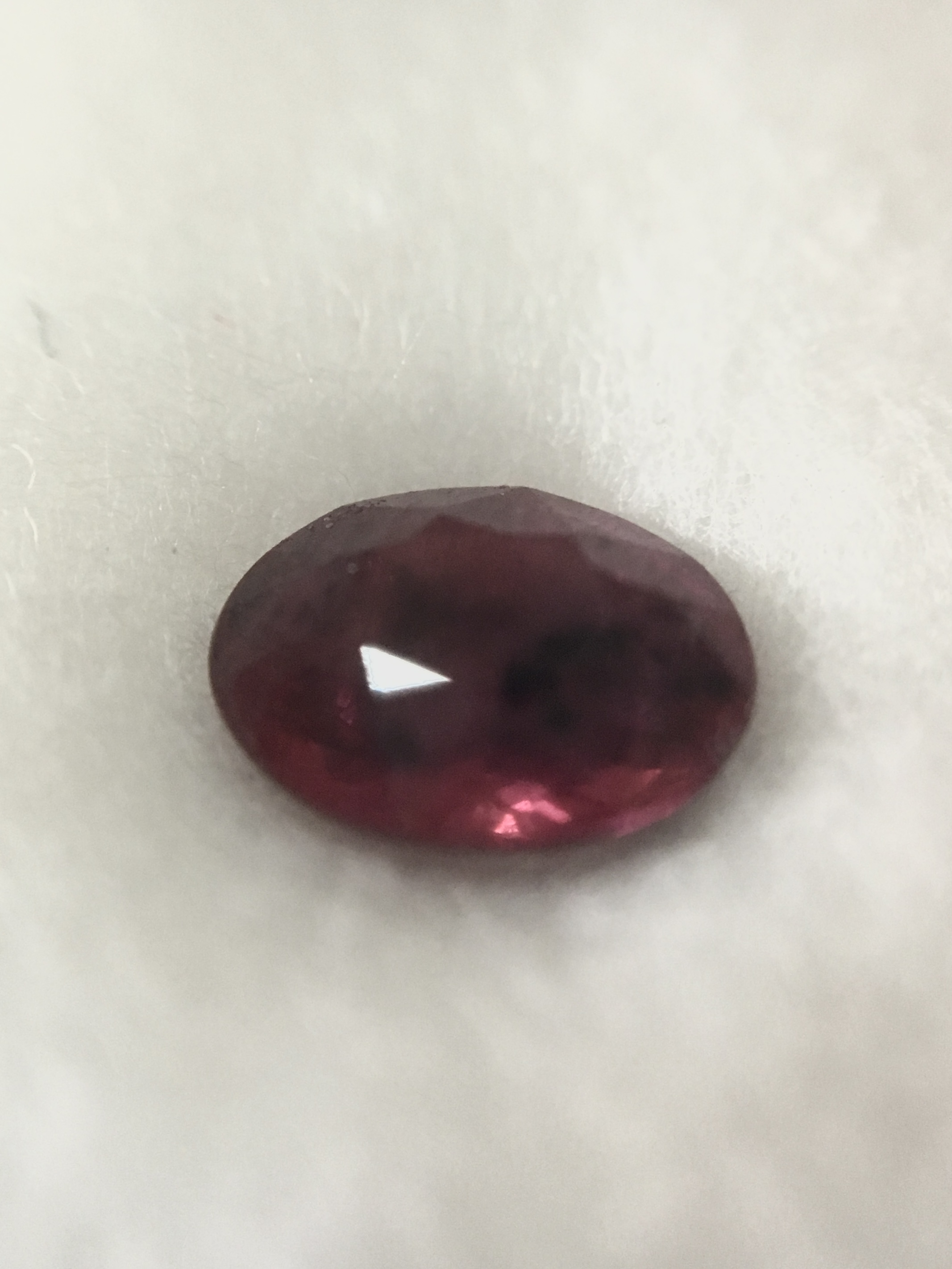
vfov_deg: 61.7
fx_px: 1063
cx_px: 476
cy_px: 634
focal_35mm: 29
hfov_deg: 48.2
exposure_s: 1/33
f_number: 2.2
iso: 160
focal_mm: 4.15
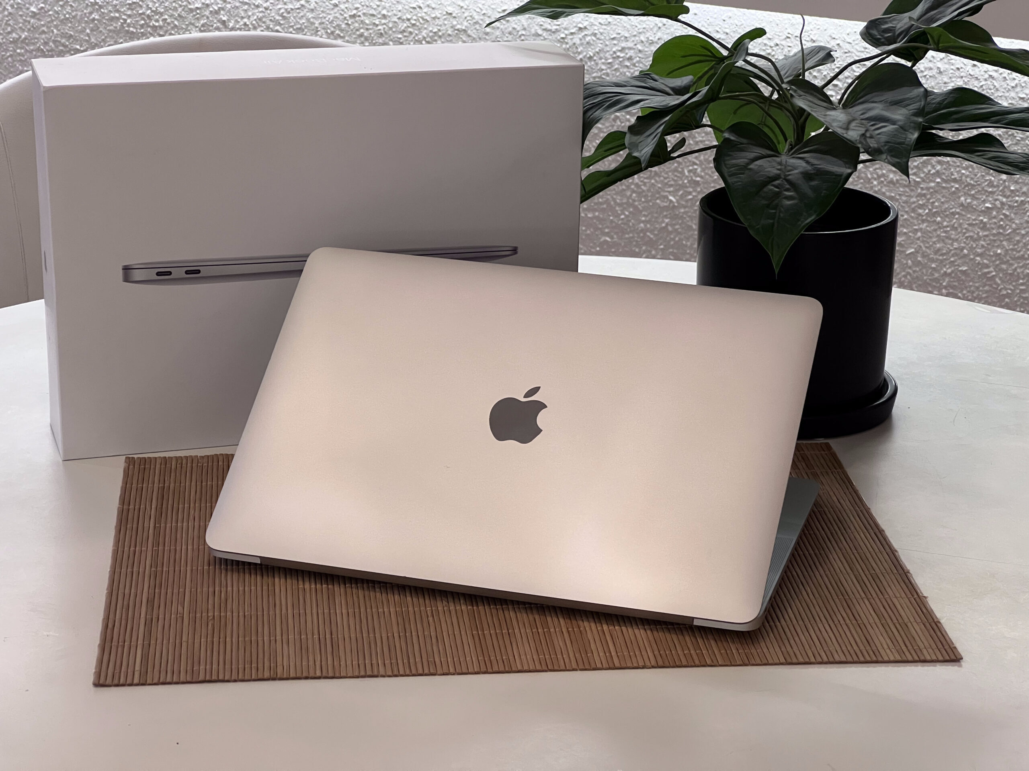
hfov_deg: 25.3
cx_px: 514
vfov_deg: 19.1
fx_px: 2289
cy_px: 386
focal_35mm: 77
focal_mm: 9
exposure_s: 1/89
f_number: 2.8
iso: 200
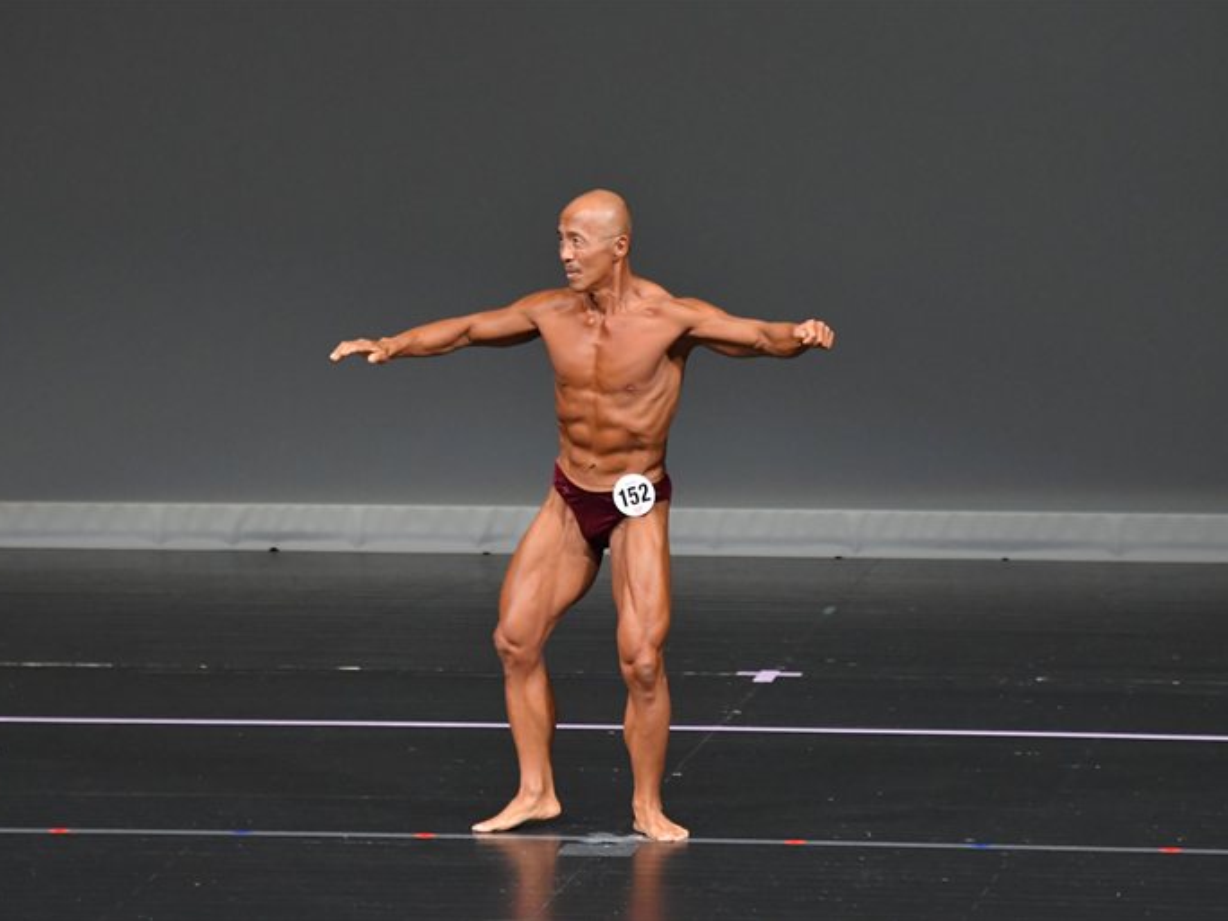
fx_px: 12168
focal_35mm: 343
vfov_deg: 4.3
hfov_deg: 5.8
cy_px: 460
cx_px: 590
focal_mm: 210
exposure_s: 1/400
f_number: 5.6
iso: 4000
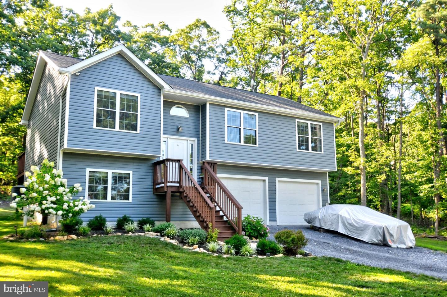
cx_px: 224
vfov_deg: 36.8
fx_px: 446
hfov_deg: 53.2
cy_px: 148
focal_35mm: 36
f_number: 8
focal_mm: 24
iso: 800
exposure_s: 1/125
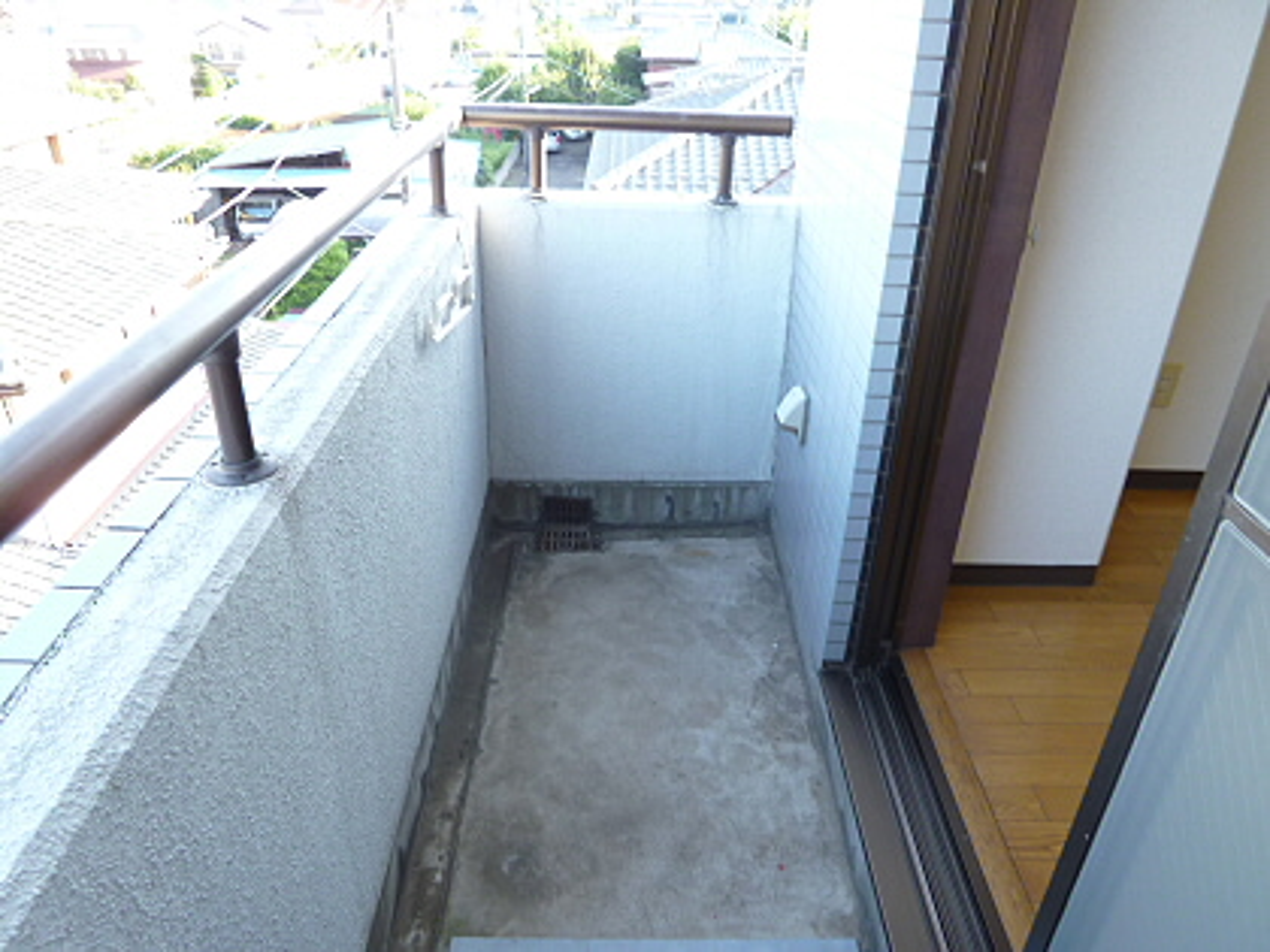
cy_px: 476
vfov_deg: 56.8
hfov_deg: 71.6
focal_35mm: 24
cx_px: 635
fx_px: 881
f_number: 2.5
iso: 125
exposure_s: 1/60
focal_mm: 4.3
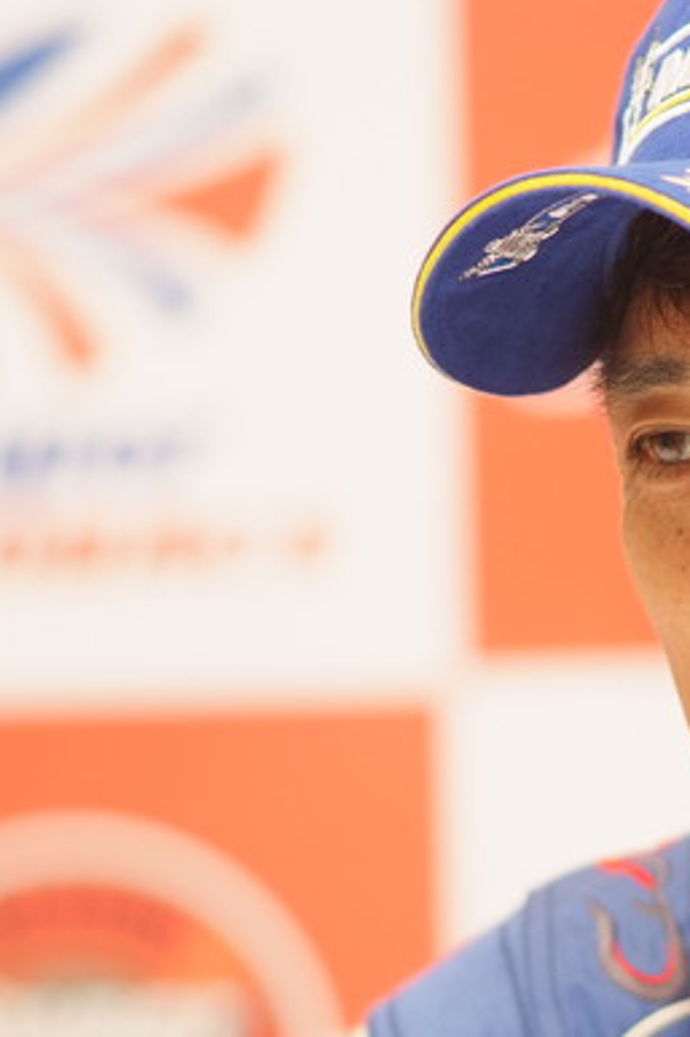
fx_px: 14502
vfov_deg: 4.1
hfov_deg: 2.7
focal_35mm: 504
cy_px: 629
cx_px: 854
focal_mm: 180
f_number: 2.8
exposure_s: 1/125
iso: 400
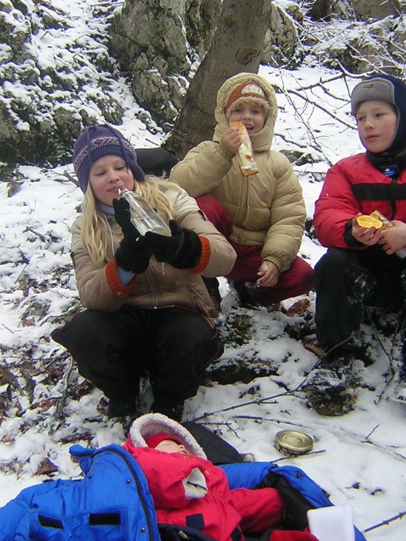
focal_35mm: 51
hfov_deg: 28.6
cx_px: 189
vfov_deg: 37.5
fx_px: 797
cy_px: 289
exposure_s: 1/61.1
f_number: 2.6
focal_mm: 4.7
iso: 100
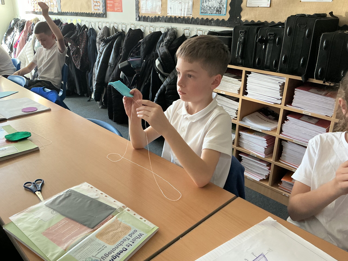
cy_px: 130
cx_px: 174
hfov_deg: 61.7
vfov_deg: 48.2
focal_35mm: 29
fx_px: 292
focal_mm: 3
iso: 200
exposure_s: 1/60
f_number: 1.8
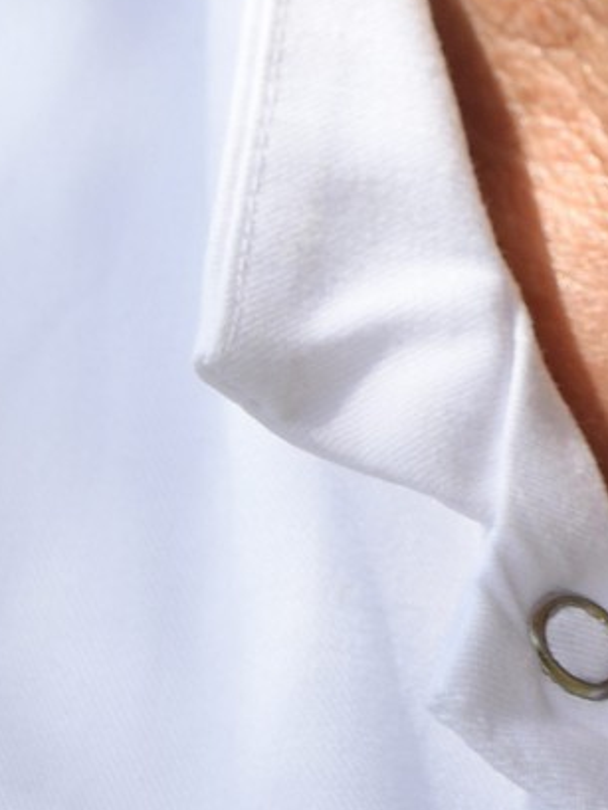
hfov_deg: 3.7
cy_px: -1107
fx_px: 9246
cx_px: 968
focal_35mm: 395
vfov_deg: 4.9
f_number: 8
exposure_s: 1/250
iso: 250
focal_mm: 70
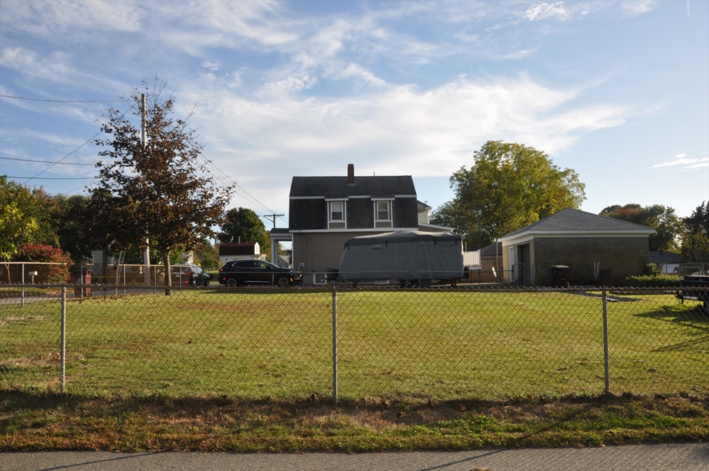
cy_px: 236
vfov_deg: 47.8
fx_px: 531
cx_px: 354
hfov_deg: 67.4
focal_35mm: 27
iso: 200
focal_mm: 18
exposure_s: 1/200
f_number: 11
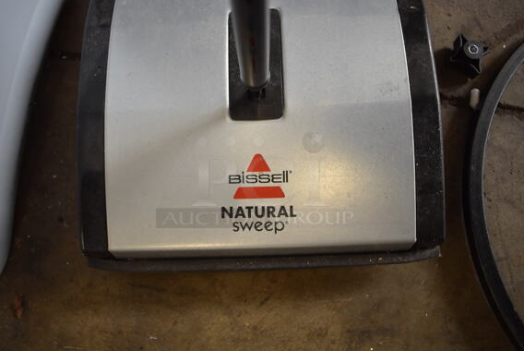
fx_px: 423
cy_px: 179
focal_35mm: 29
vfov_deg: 45.1
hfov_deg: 63.6
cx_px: 259
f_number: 3.5
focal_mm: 18
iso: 800
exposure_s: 1/160
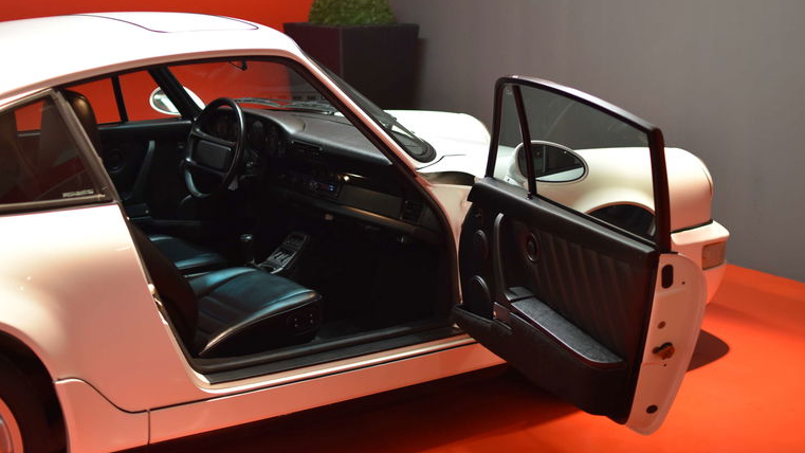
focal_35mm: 56
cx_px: 405
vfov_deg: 21.6
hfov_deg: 37.5
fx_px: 1185
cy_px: 209
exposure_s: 1/60
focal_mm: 35
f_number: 2.2
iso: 800
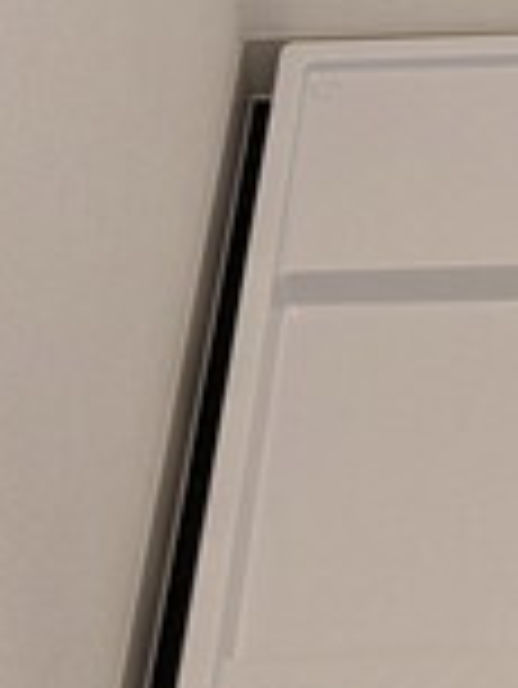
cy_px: -468
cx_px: 811
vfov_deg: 15.5
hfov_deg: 12.4
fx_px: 2251
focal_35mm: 113
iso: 73
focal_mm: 4.38
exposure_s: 1/25
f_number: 1.73
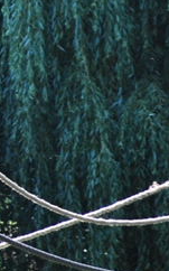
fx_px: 4810
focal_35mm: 652
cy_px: -11
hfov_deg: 2.0
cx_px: -422
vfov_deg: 3.2
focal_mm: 90
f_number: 4.5
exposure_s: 1/125
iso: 200
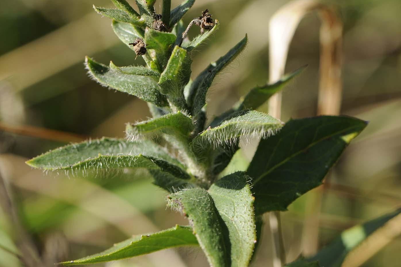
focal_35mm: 159
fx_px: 1765
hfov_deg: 13.0
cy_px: 134
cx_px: 201
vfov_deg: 8.7
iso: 200
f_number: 8
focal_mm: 105
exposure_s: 1/160
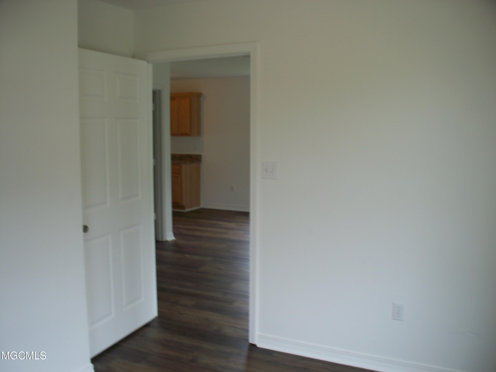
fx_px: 516
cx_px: 248
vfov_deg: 39.7
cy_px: 186
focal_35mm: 36
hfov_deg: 51.4
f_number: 2.8
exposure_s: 1/60
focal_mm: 7.54
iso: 80
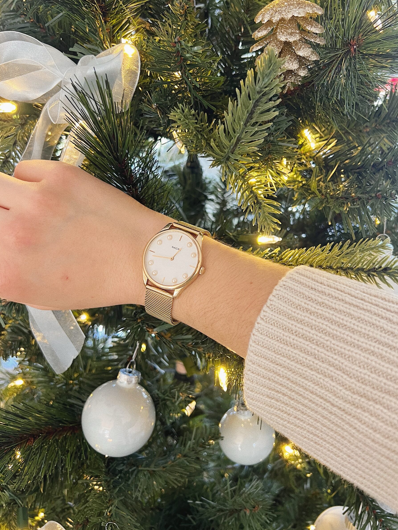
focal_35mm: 28
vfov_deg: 63.4
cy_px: 255
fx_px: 429
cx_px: 200
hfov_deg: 49.7
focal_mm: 5.7
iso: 200
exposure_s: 1/60
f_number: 1.5
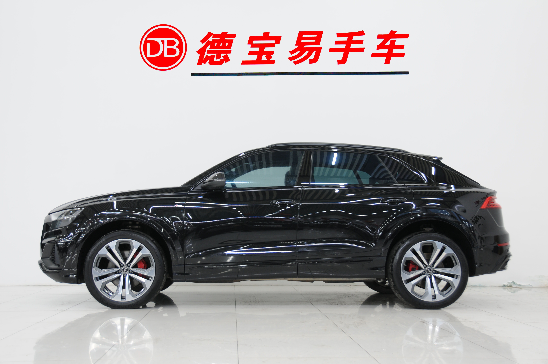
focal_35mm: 42
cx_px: 274
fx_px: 639
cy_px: 182
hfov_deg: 46.4
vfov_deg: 31.8
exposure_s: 1/6
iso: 200
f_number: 4
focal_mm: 28
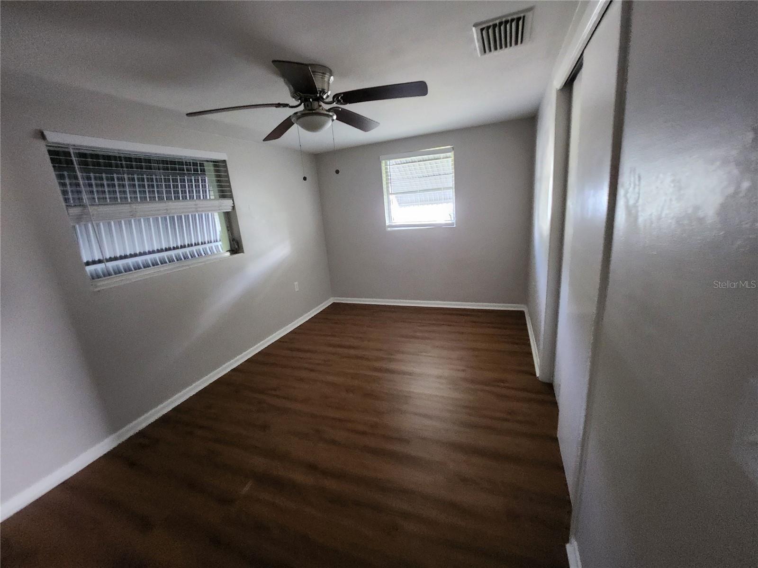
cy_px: 284
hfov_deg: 106.2
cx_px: 379
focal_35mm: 13
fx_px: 285
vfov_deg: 89.9
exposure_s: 1/24
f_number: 2.2
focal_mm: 1.7
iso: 800
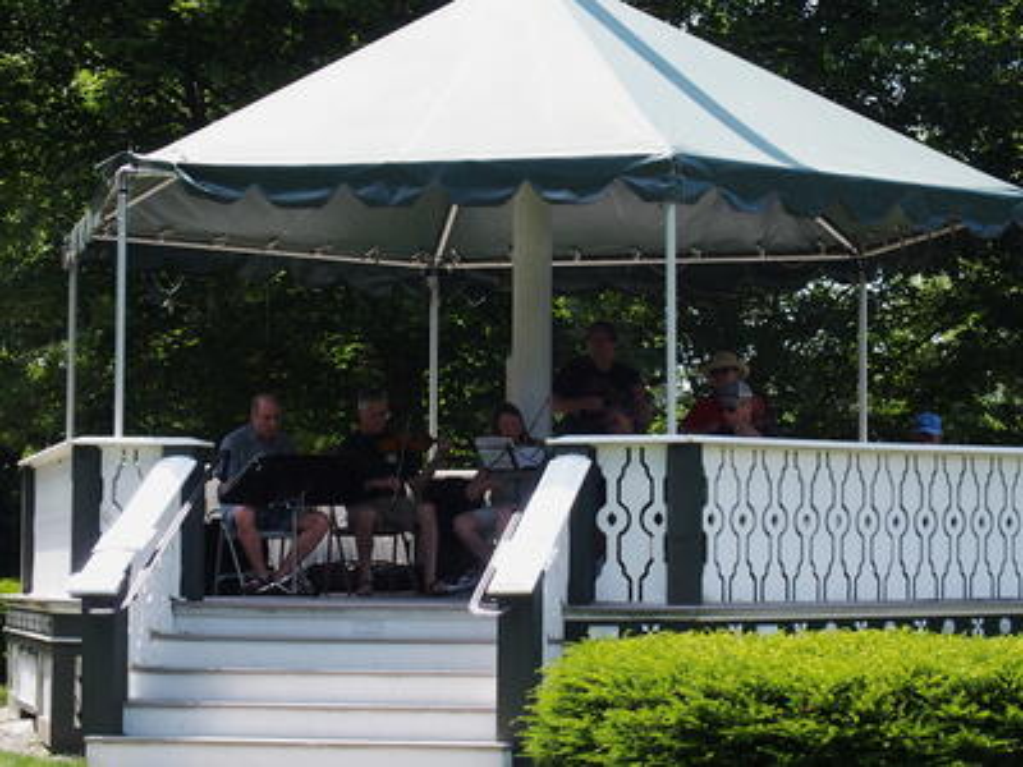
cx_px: 512
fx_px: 2719
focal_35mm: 92
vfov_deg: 16.1
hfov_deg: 21.3
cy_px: 384
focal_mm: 19.6
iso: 100
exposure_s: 1/500
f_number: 3.5
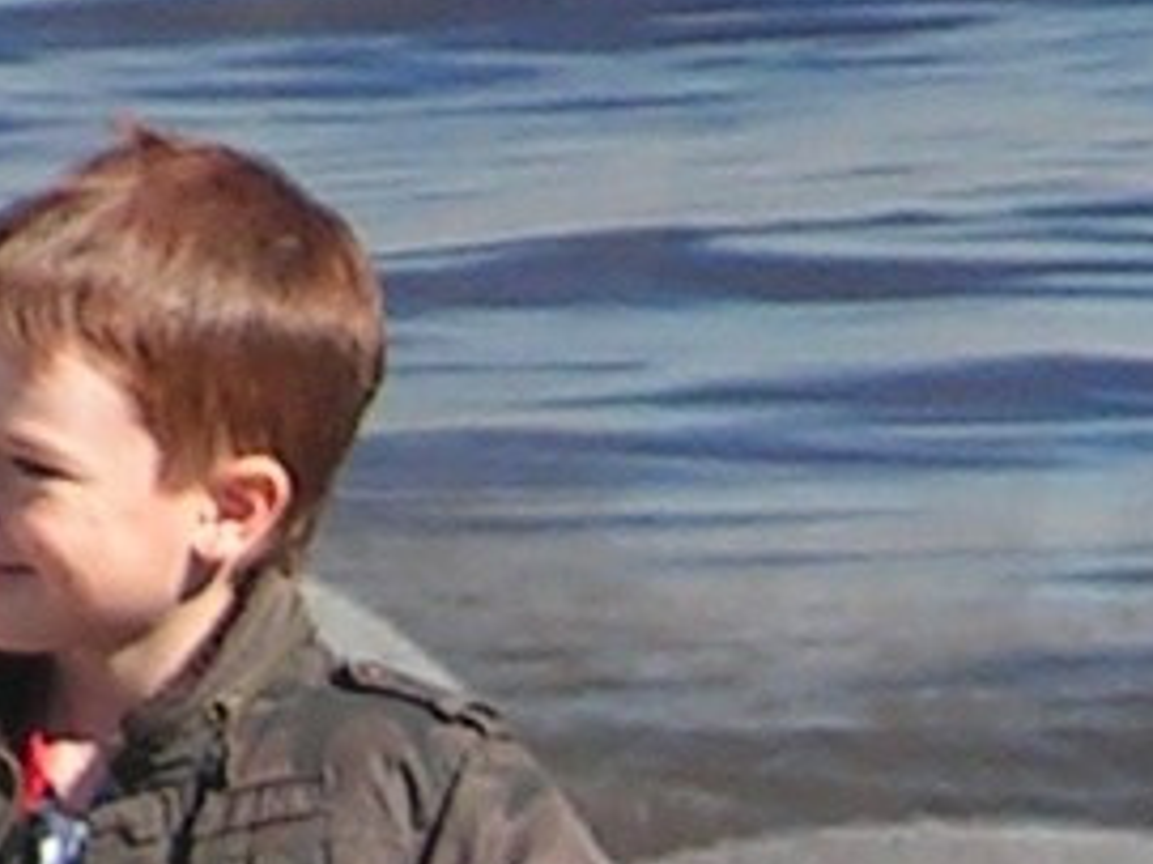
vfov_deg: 1.2
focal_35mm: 1201
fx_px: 39986
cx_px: 898
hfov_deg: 1.7
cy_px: 1741
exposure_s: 1/640
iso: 64
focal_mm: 26.5
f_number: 3.4
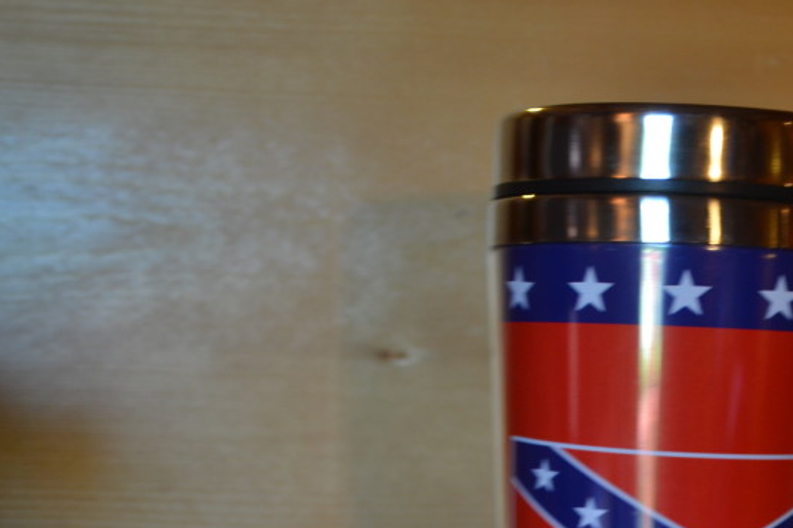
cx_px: 749
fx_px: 2774
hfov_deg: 16.0
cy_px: 466
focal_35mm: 126
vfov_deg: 10.8
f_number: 5.3
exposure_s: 1/20
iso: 400
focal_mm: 44
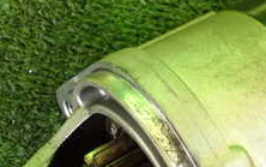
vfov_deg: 10.4
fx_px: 914
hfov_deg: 16.0
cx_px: 308
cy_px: 131
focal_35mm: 126
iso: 800
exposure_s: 1/125
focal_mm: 7.84
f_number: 2.9
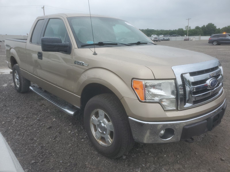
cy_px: 86
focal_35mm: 26
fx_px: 173
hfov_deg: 67.3
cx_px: 115
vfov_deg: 53.1
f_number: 1.5
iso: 50
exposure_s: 1/769
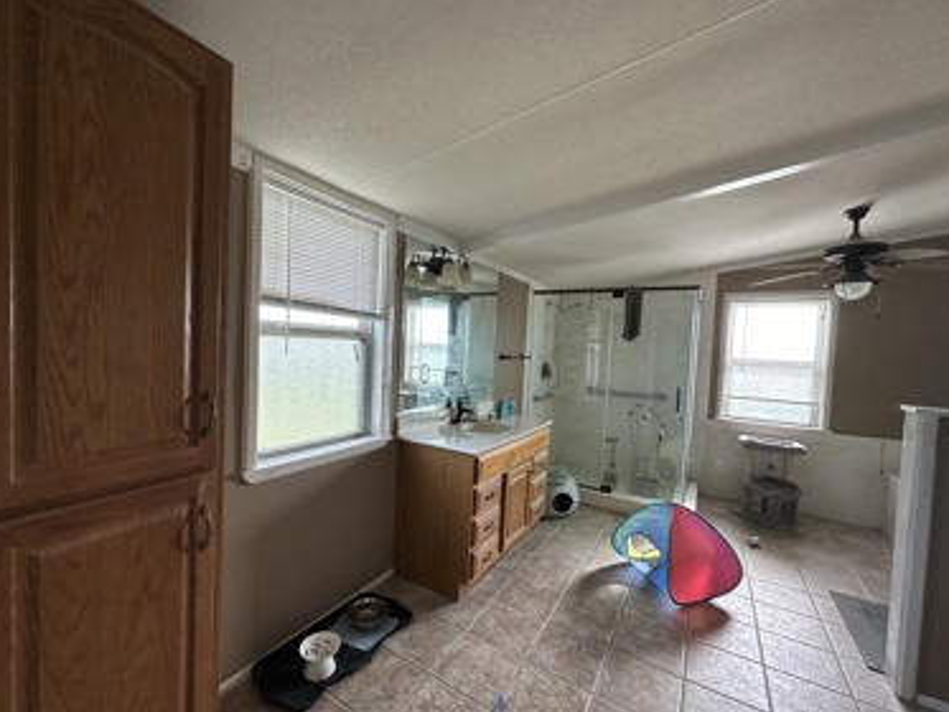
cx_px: 453
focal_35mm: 15
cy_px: 361
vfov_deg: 81.8
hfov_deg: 98.1
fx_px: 411
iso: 125
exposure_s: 1/99
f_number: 2.2
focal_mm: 2.22
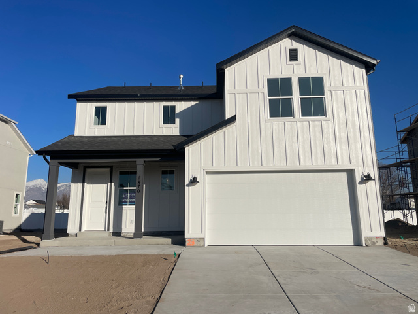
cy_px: 157
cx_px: 209
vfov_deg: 53.1
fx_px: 314
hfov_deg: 67.3
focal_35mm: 26
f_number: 1.6
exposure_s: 1/9091
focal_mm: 4.2
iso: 32
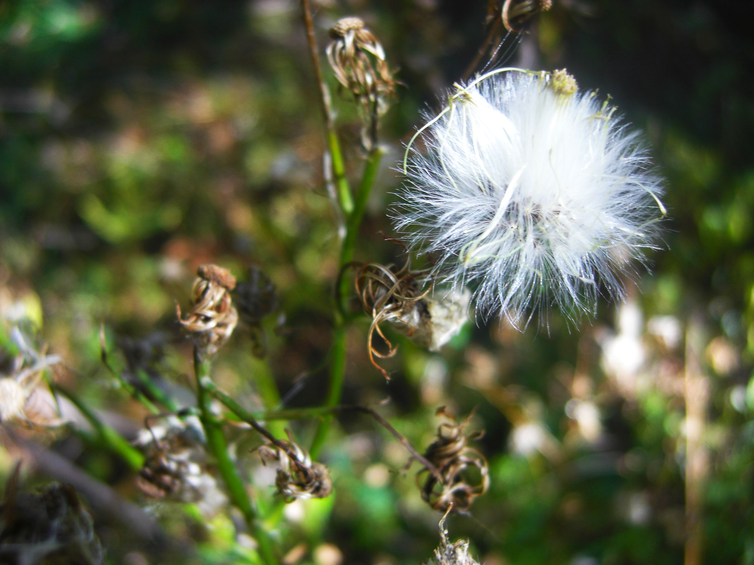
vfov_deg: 37.7
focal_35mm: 38
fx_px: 828
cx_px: 377
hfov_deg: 49.0
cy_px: 282
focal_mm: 7.9
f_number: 2.8
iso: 80
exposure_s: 1/200
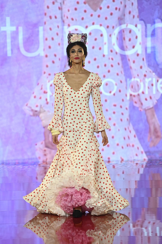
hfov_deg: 8.6
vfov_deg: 12.8
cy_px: 122
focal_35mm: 160
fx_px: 1081
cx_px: 81
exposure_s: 1/200
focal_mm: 160
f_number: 4
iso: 1000
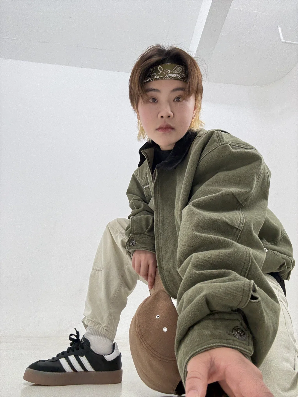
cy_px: 198
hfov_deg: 58.9
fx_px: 264
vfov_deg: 73.9
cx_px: 149
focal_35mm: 23
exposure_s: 1/69
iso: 80
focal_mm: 2.69
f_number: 1.9
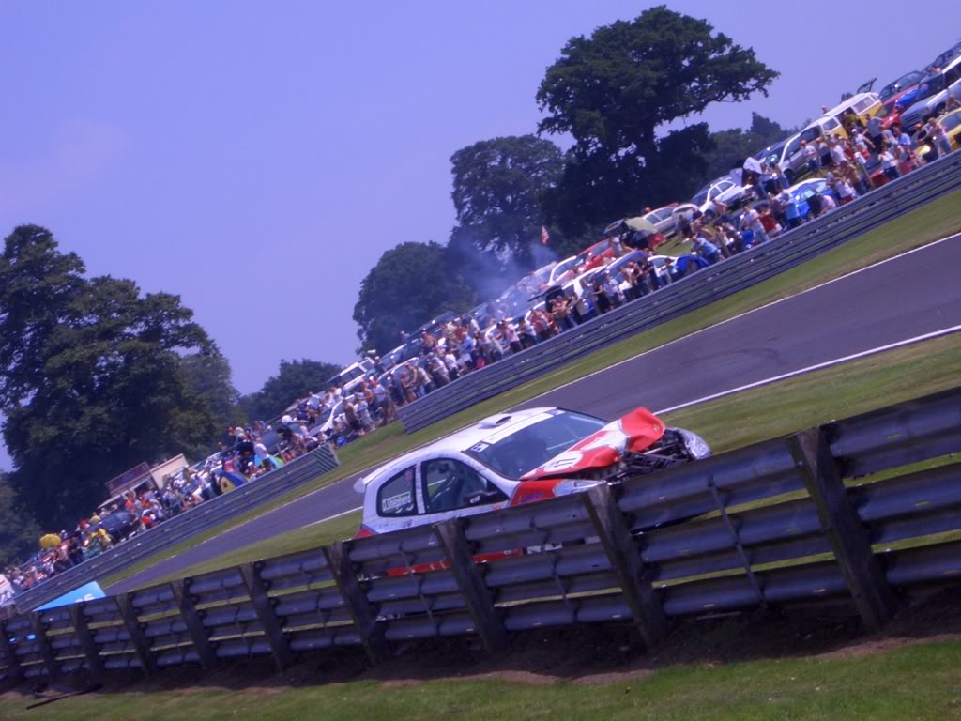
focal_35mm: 102
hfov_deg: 19.3
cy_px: 360
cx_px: 480
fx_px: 2832
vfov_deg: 14.5
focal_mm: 13.5
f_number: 6.6
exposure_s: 1/320
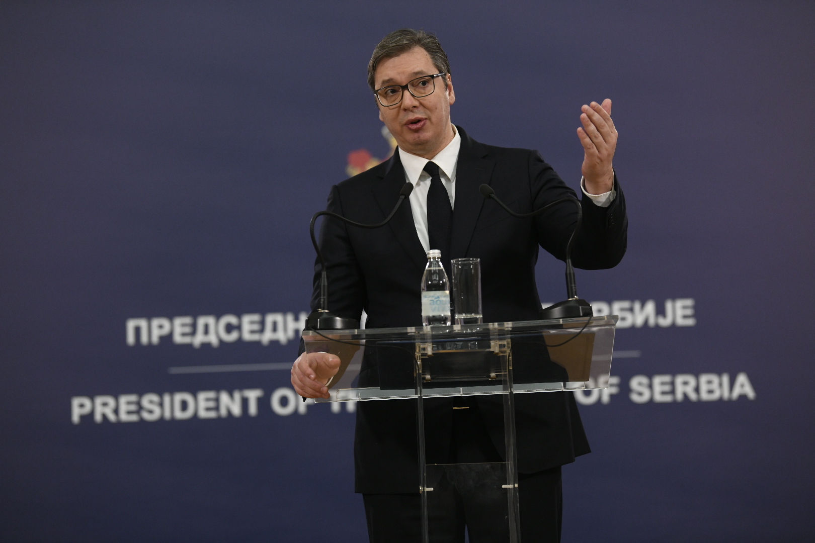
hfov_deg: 17.1
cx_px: 408
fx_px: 2716
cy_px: 272
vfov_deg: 11.4
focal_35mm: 120
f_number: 2.8
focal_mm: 120
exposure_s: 1/250
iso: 2000
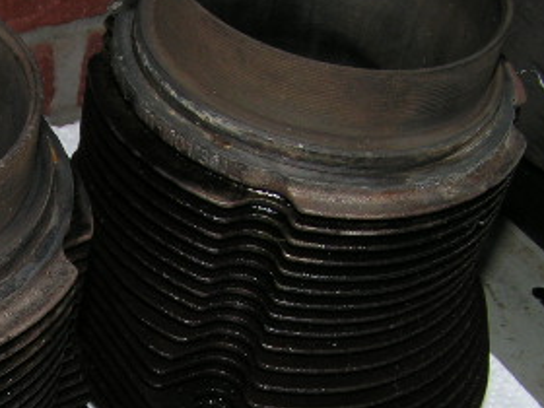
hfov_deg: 21.9
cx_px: 45
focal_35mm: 87
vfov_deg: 16.8
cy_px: 332
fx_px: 1367
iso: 50
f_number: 6.3
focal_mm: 6.3
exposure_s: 1/40
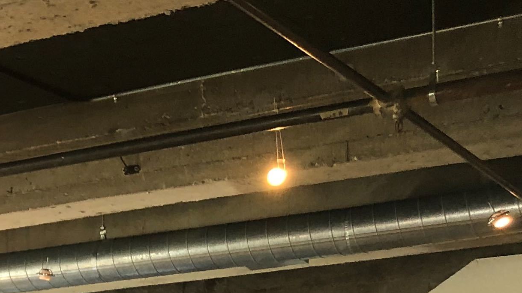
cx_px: -63
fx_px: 1398
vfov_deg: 11.0
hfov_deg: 20.1
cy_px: 565
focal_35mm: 101
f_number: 1.8
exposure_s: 1/24
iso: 32
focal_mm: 4
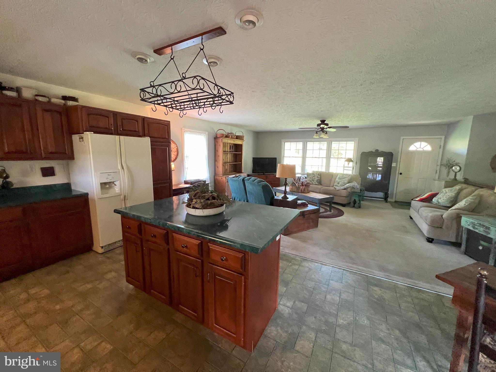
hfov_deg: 106.2
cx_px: 248
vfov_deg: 89.9
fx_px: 186
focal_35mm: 13
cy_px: 186
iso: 400
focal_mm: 1.57
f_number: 1.8
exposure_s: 1/60
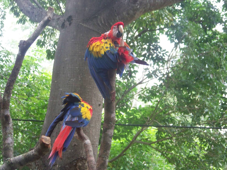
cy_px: 85
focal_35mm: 137
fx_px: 898
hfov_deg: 14.4
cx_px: 114
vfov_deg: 10.8
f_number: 3.2
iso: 250
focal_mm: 22.2
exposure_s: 1/40
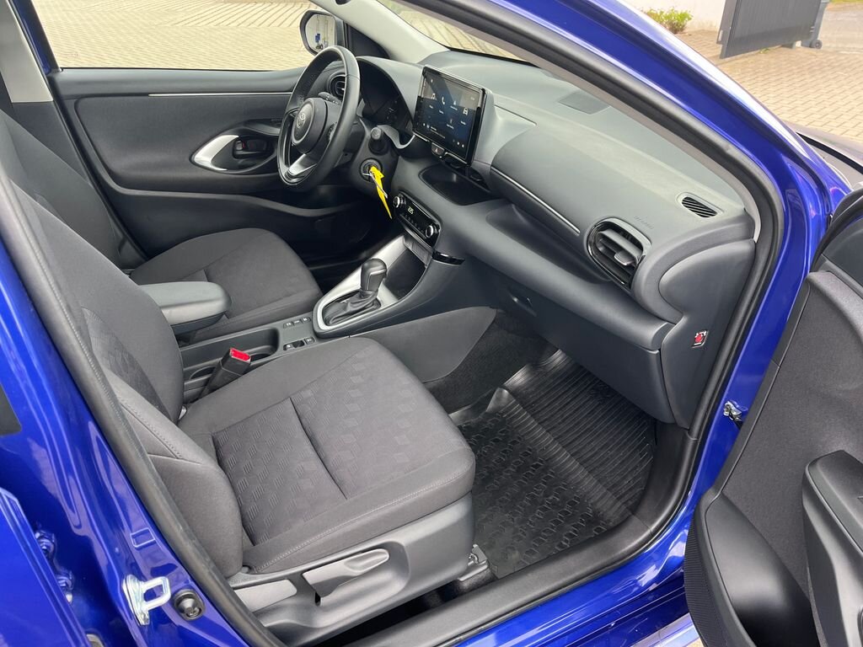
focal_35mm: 26
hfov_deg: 67.3
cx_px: 432
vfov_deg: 53.1
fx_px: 648
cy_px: 324
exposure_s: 1/123
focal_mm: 5.1
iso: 64
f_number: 1.6
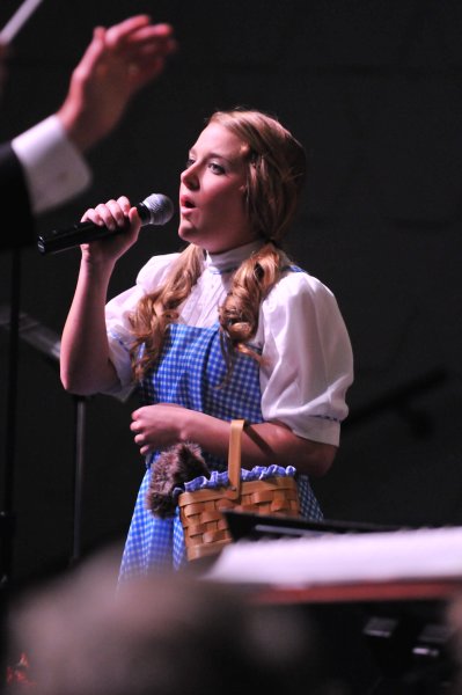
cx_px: 231
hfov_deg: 4.6
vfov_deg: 6.9
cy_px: 348
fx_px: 5785
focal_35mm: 300
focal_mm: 200
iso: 1600
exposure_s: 1/250
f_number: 2.8
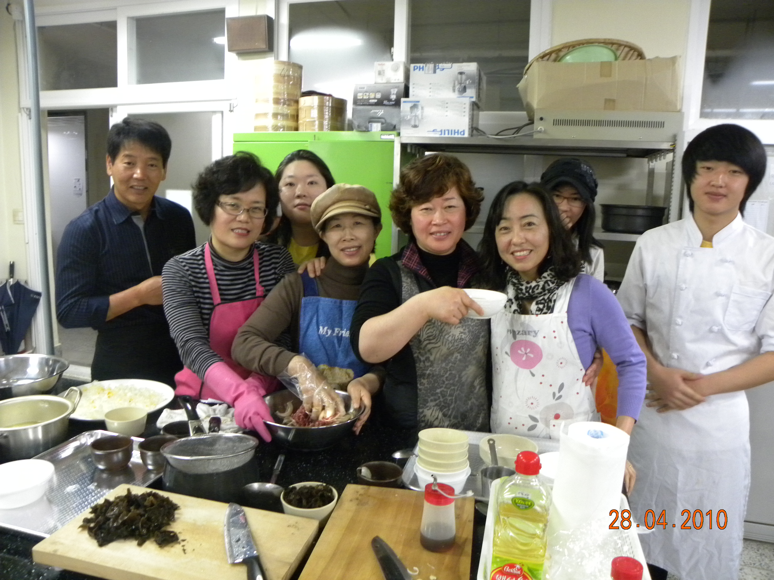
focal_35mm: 26
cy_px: 290
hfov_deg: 67.3
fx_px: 581
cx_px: 387
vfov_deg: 53.1
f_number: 2.8
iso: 400
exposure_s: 1/36
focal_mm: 4.6
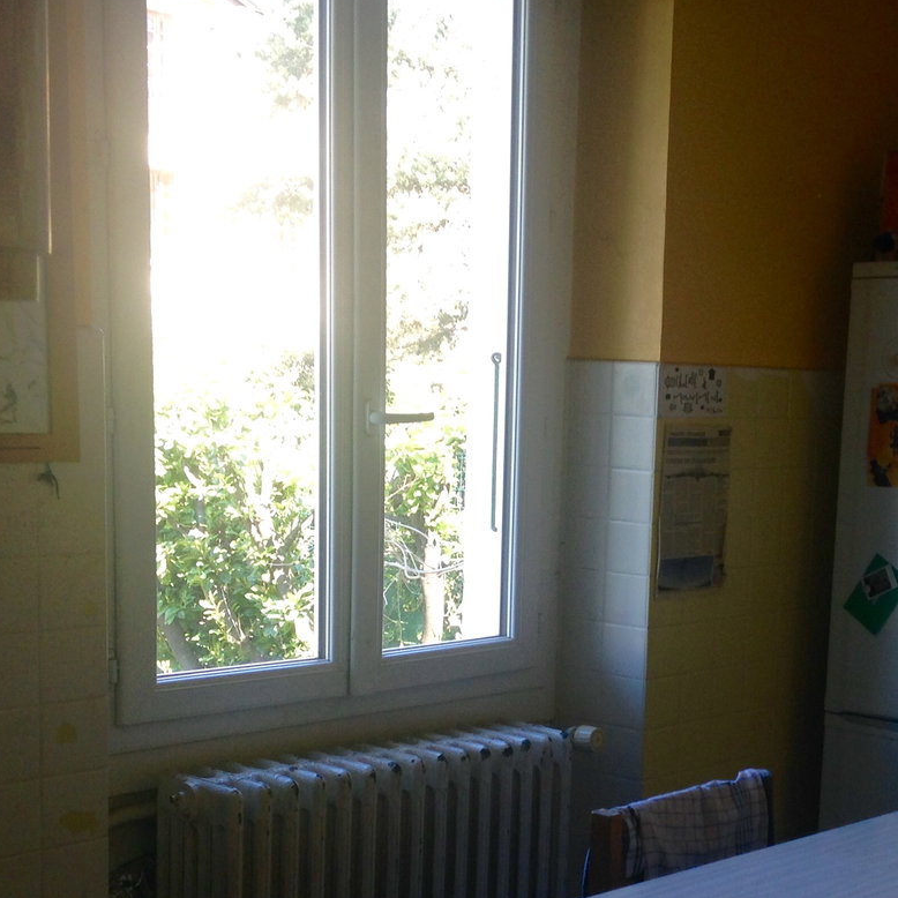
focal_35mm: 60
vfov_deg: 28.3
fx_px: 1761
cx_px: 676
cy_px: 651
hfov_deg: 28.2
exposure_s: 1/60
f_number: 2.4
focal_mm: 4.12
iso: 50
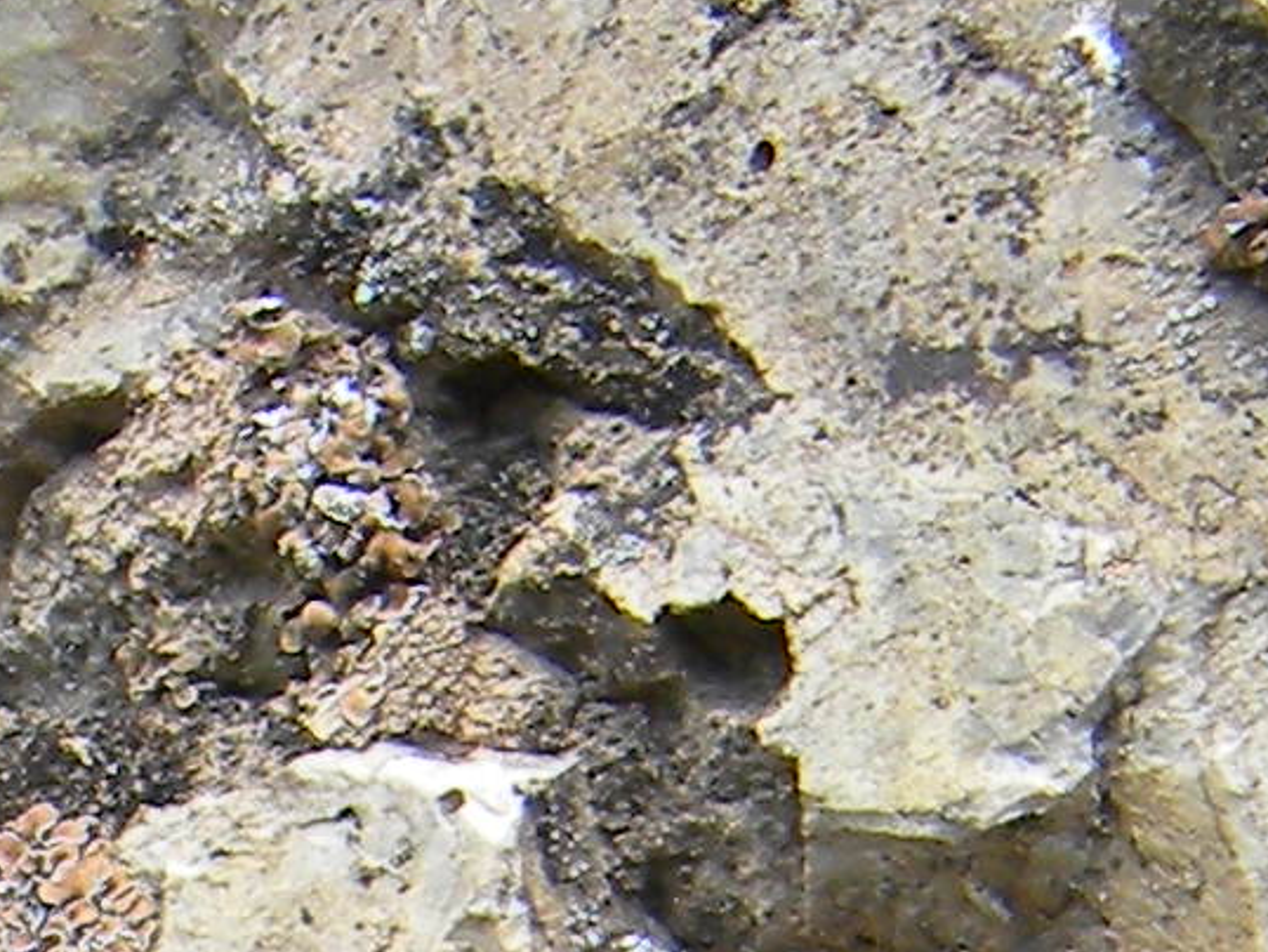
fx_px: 10188
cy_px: 2783
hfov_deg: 6.9
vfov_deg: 5.1
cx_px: -1348
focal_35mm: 278
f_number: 3.8
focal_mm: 7.3
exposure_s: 1/120
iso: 80
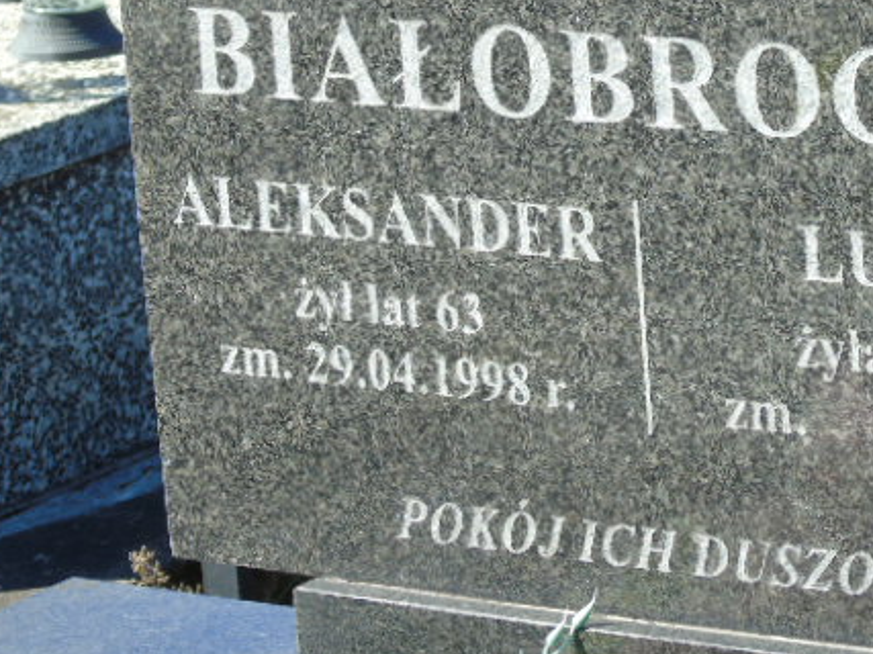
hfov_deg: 9.3
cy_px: 204
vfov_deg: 7.0
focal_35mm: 213
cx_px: 591
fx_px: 5370
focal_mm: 25
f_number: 4.7
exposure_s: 1/160
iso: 80
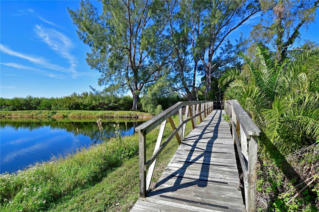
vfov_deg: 63.2
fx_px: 173
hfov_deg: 85.4
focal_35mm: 20
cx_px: 160
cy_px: 106
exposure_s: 1/320
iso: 64
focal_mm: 13
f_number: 5.6
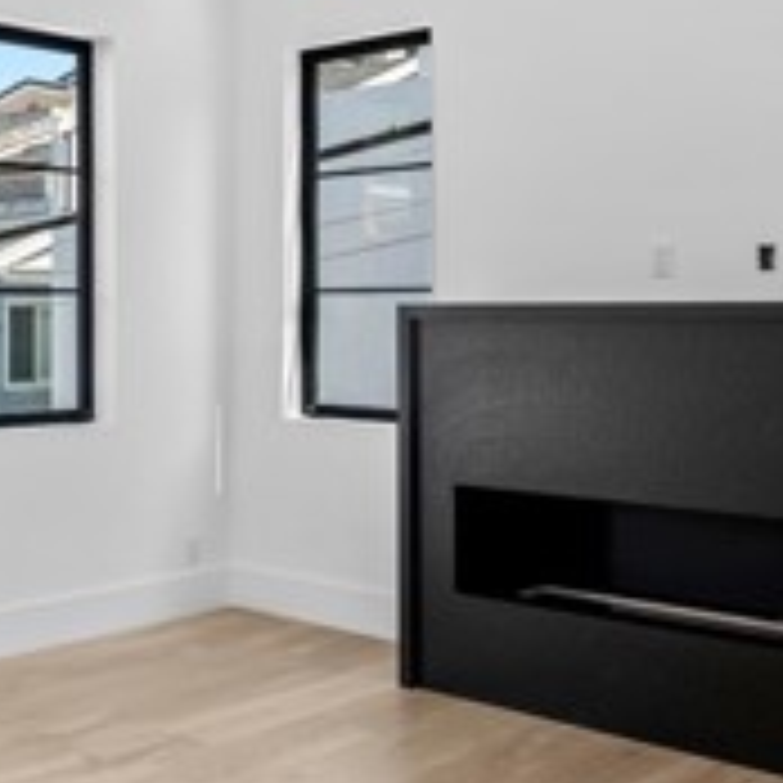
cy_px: 320
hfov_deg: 31.5
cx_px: 0
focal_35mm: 50
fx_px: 1280
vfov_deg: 33.9
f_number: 9
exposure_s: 1/80
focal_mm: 16
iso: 200
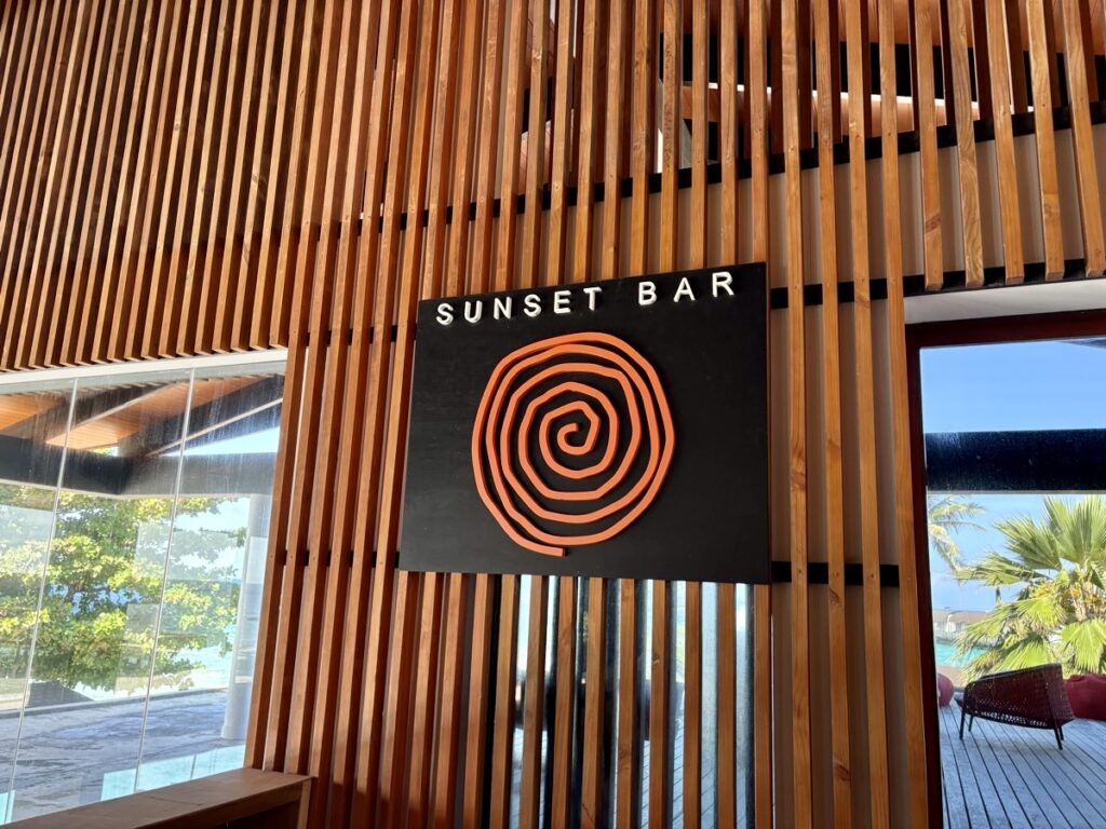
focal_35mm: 26
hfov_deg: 67.3
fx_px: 831
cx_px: 553
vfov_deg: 53.1
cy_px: 414
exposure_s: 1/158
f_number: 1.6
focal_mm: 5.96
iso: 125
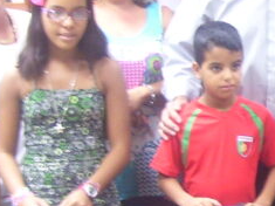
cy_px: 145
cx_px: 341
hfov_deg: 12.7
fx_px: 1199
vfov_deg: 9.8
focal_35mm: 151
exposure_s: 1/8
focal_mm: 6
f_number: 2.7
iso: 160
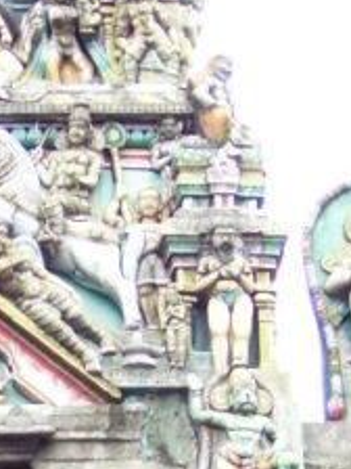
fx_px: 2285
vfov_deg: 11.4
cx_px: -109
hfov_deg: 8.7
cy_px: 574
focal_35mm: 169
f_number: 2.7
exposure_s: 1/250
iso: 80
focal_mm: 6
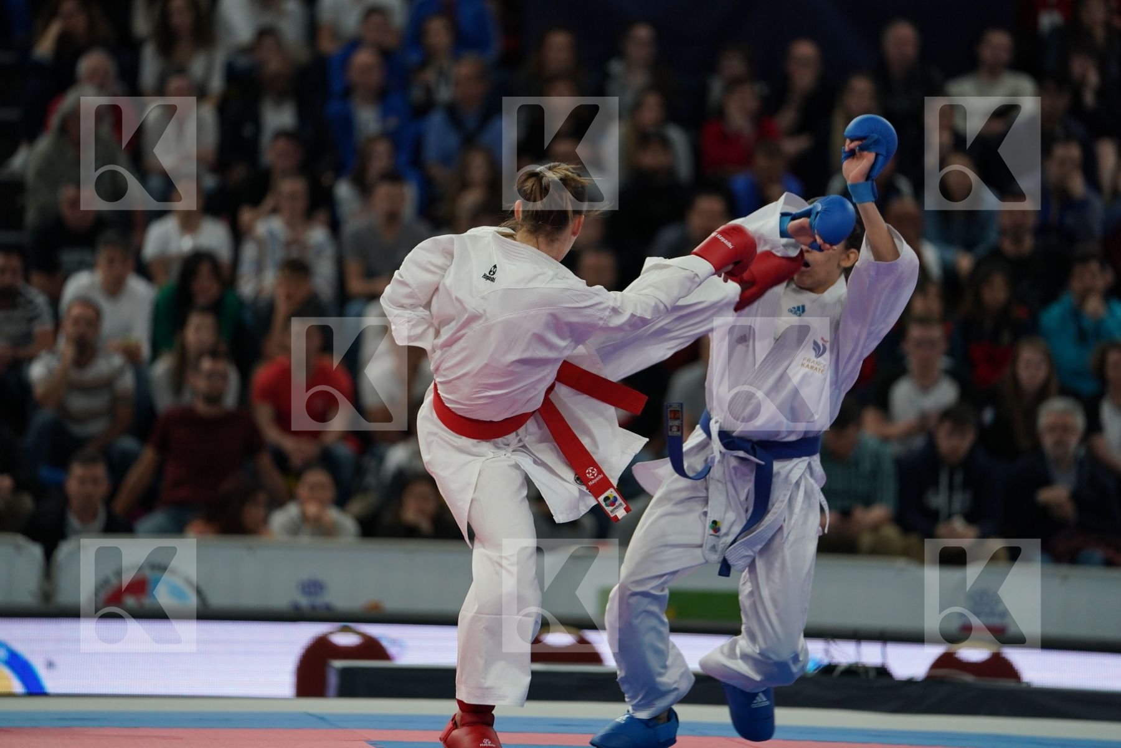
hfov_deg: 10.3
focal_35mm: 200
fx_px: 6227
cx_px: 560
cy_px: 374
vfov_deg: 6.9
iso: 1250
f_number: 2.8
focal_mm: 200
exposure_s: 1/1000
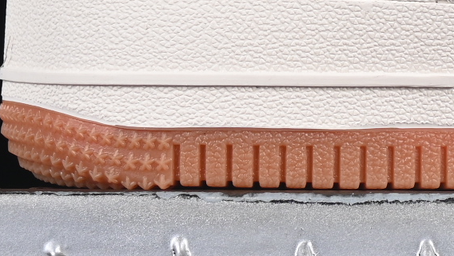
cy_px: -266
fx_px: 4636
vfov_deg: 3.1
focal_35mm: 385
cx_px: 758
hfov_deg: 5.5
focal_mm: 50
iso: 160
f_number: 7.1
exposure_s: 1/80
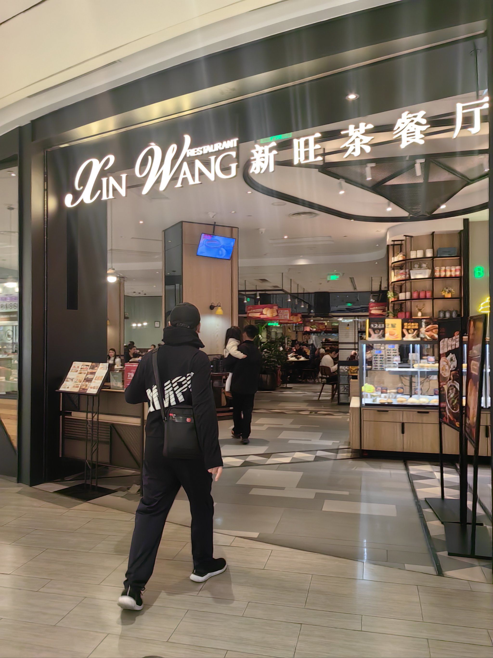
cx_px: 246
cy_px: 329
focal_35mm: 27
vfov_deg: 65.3
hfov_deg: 51.4
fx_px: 513
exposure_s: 1/100
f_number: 2
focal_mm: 5.75
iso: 50
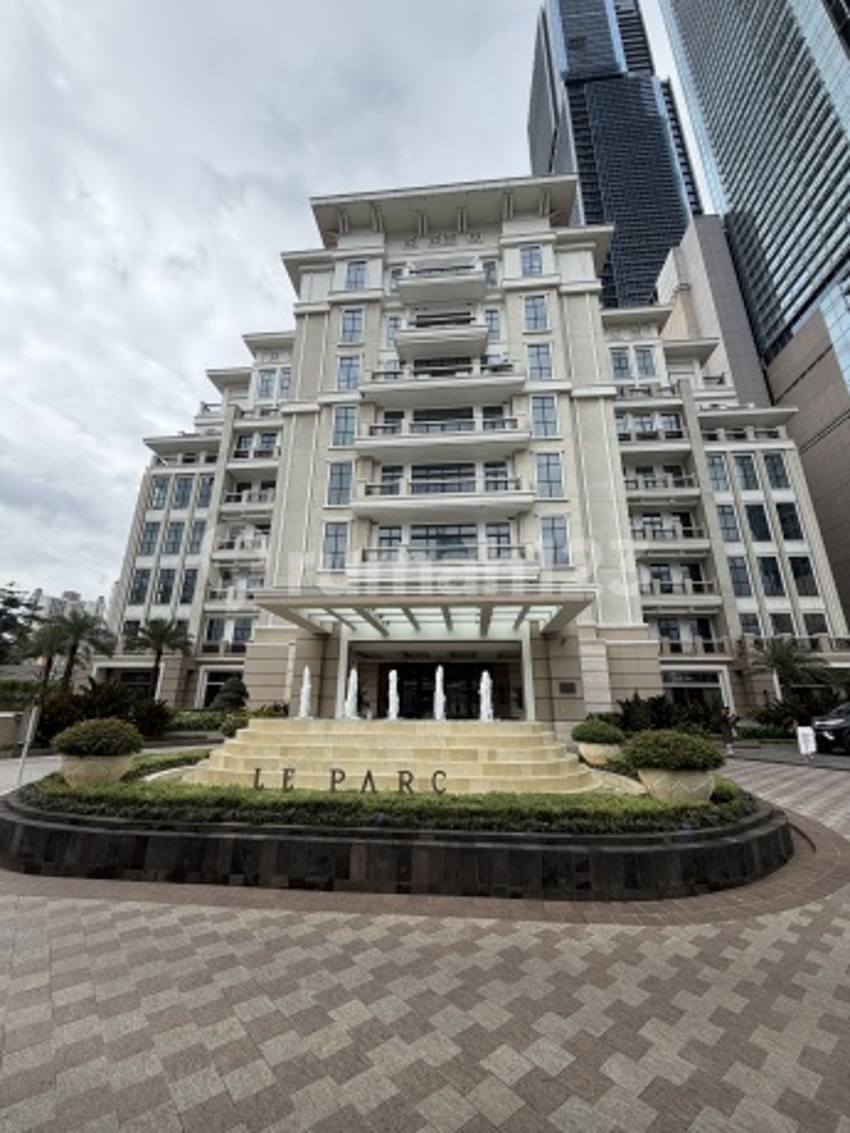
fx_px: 458
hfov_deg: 85.7
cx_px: 425
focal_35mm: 14
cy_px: 566
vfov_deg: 102.1
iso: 25
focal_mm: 2.22
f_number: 2.2
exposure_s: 1/770
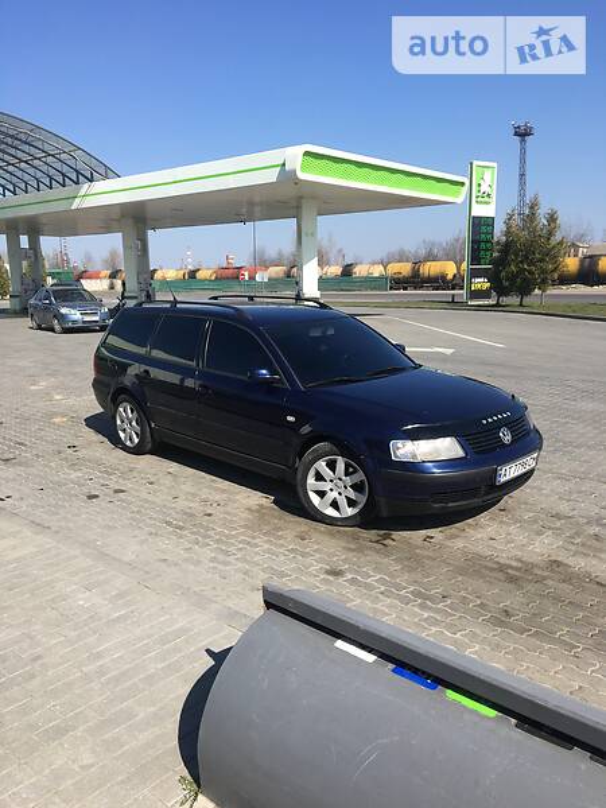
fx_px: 677
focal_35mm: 29
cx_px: 303
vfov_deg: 61.7
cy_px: 404
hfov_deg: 48.2
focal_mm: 4.2
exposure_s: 1/1538
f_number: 2.2
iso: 25
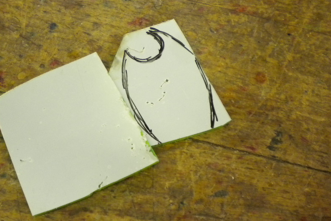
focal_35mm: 47
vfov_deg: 28.6
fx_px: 432
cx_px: 138
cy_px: 90
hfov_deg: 41.8
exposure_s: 1/47.4
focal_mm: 6.3
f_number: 3.1
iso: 400
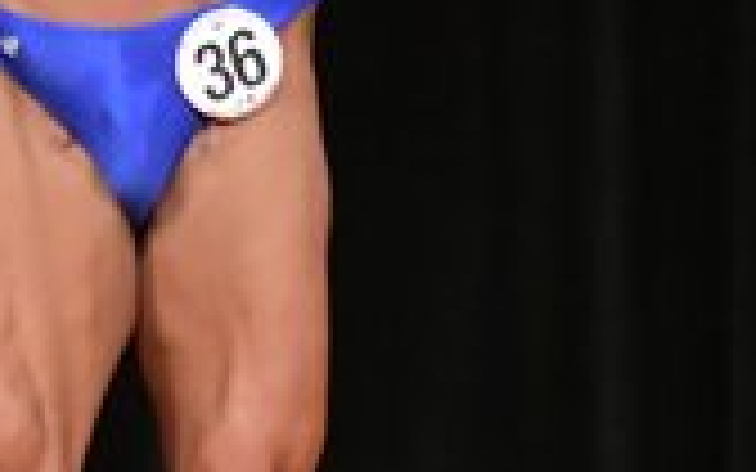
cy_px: 211
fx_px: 27588
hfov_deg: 1.6
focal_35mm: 1339
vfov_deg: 1.0
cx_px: -583
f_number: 5.6
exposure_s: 1/400
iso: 5000
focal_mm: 190
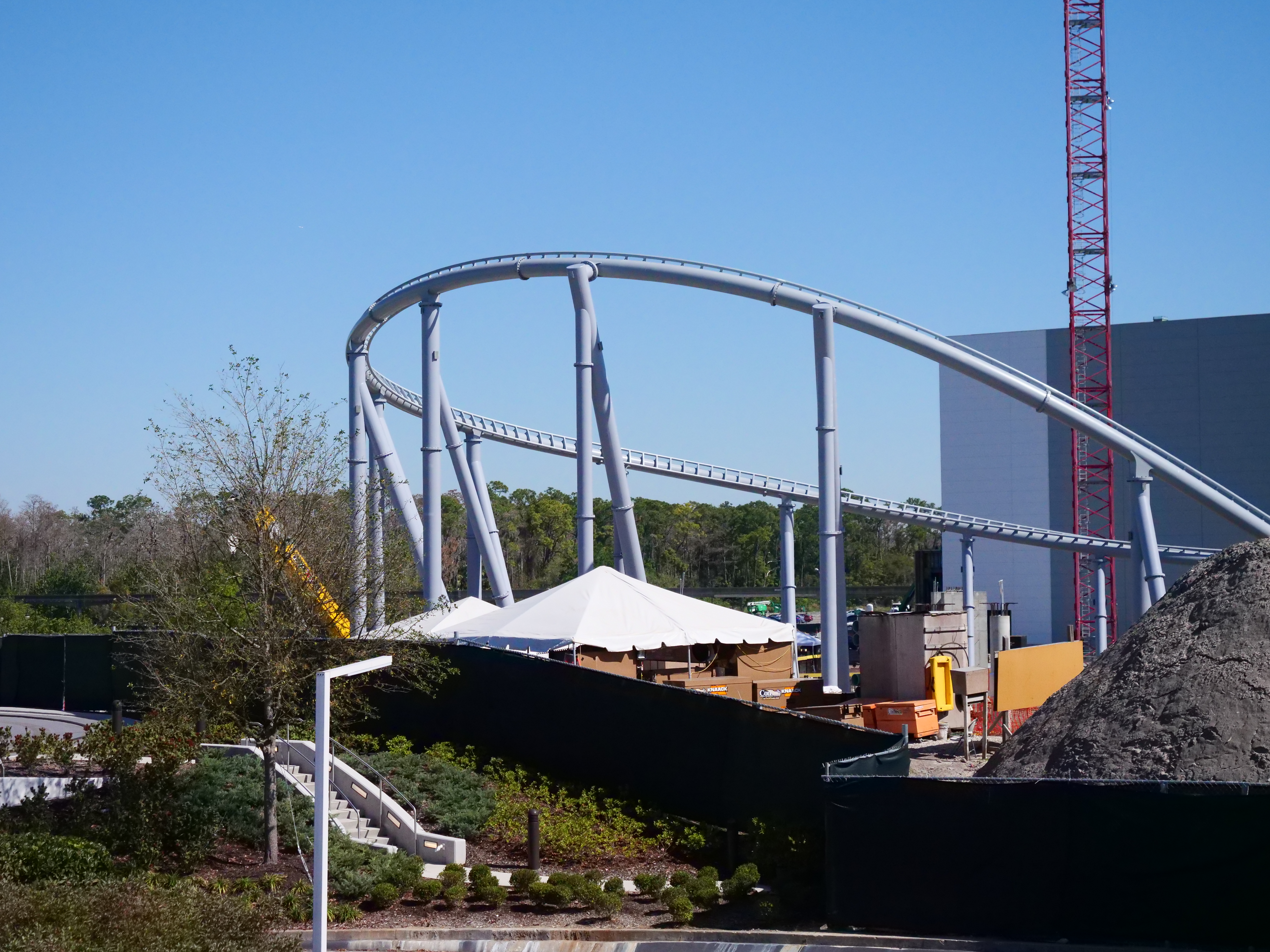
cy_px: 476
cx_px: 635
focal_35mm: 64
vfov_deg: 22.9
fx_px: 2348
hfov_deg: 30.3
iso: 3200
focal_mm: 32
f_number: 3.8
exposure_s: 1/32000
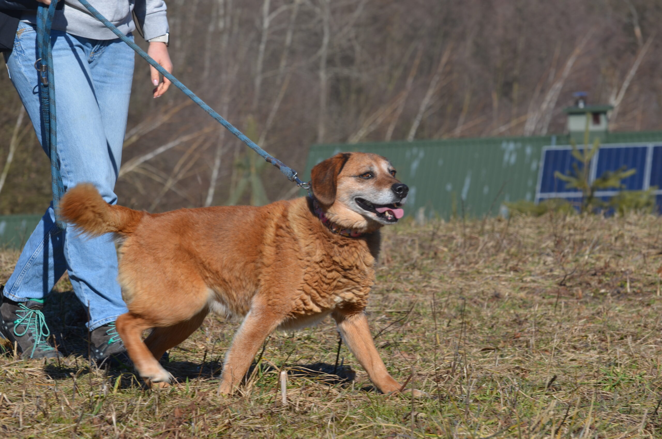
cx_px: 331
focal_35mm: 183
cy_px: 220
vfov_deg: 7.5
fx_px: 3358
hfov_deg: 11.3
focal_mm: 122
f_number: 8
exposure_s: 1/250
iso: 100
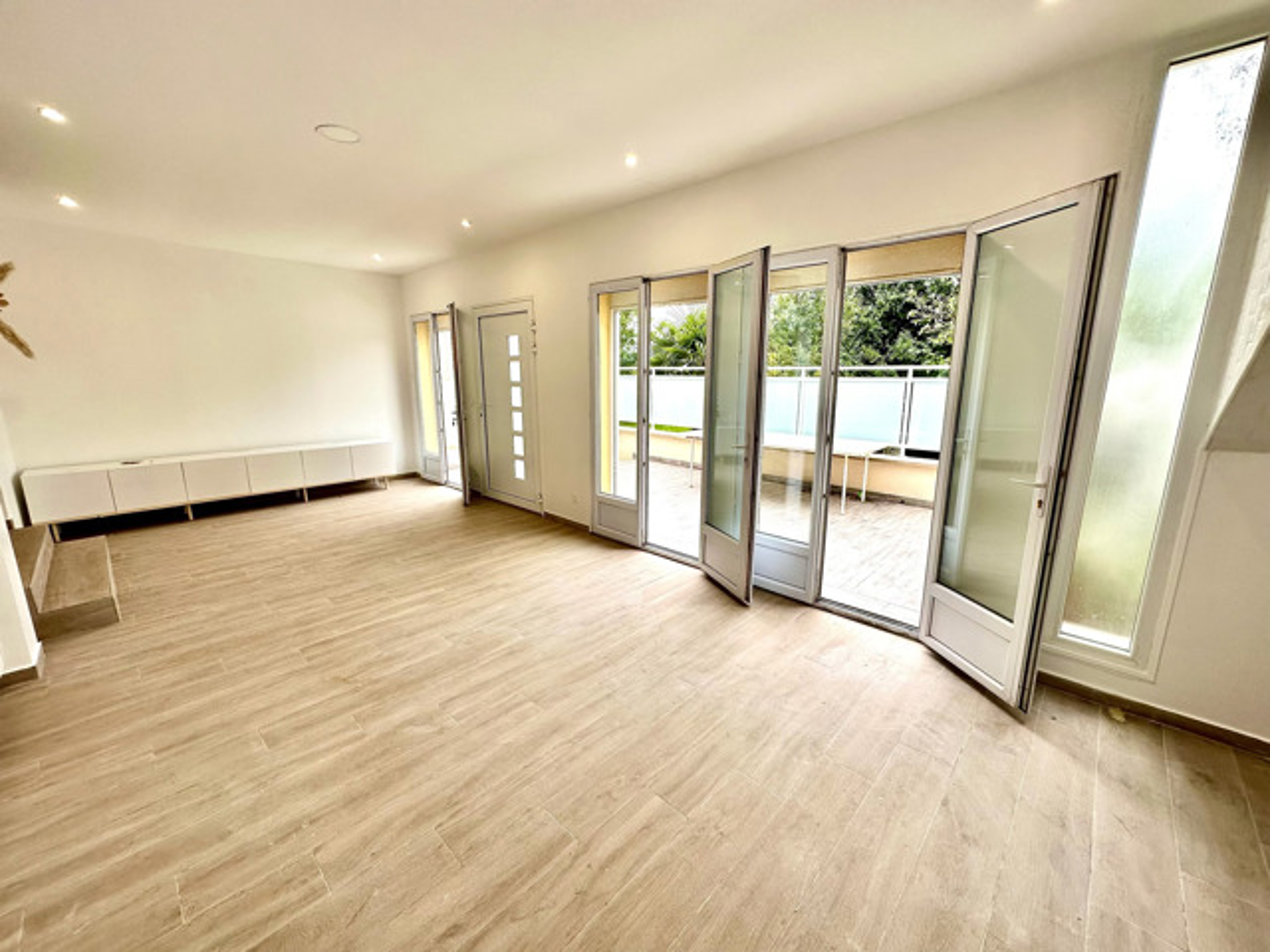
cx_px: 635
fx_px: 514
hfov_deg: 102.1
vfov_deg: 85.7
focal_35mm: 14
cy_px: 476
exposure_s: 1/307
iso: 40
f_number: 2.2
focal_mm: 2.22
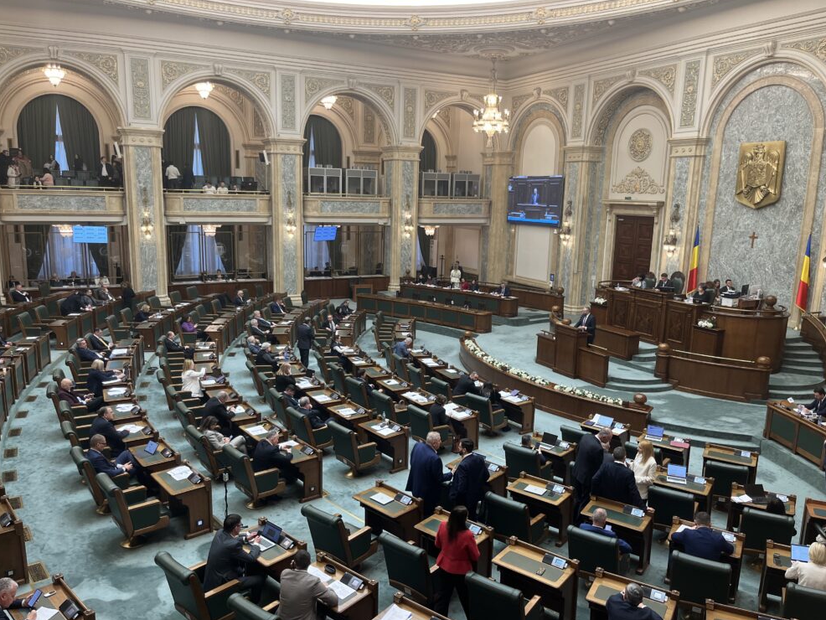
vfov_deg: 51.4
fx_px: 644
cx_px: 411
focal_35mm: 27
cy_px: 315
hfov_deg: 65.3
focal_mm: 5.1
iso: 100
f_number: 1.6
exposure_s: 1/100
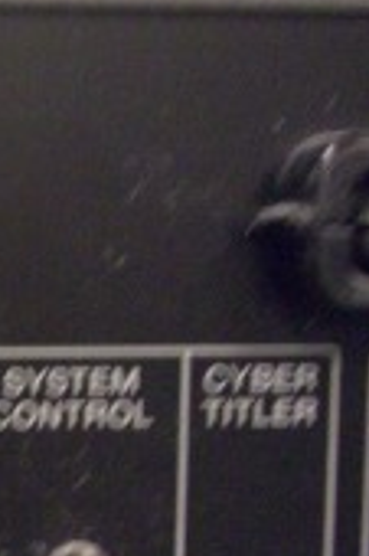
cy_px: 540
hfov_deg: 8.1
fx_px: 2295
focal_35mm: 149
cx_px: -660
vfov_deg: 13.6
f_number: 2.8
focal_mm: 7.9
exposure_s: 1/8
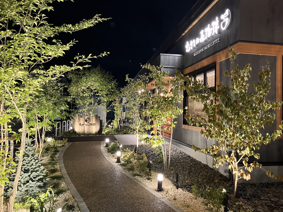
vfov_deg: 49.7
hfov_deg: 63.4
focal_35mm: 28
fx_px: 229
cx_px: 142
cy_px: 106
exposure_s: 1/25
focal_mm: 3.99
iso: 400
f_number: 1.8
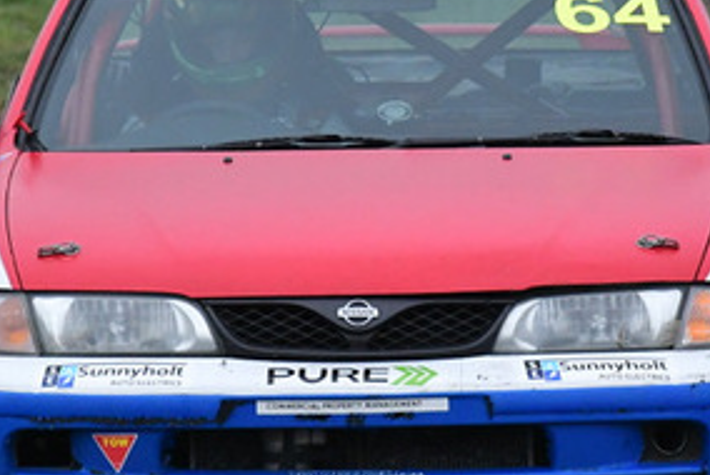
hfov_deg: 1.1
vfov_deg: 0.7
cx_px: 330
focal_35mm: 1900
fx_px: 37510
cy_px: 128
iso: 2500
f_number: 10
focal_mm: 450
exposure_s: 1/640
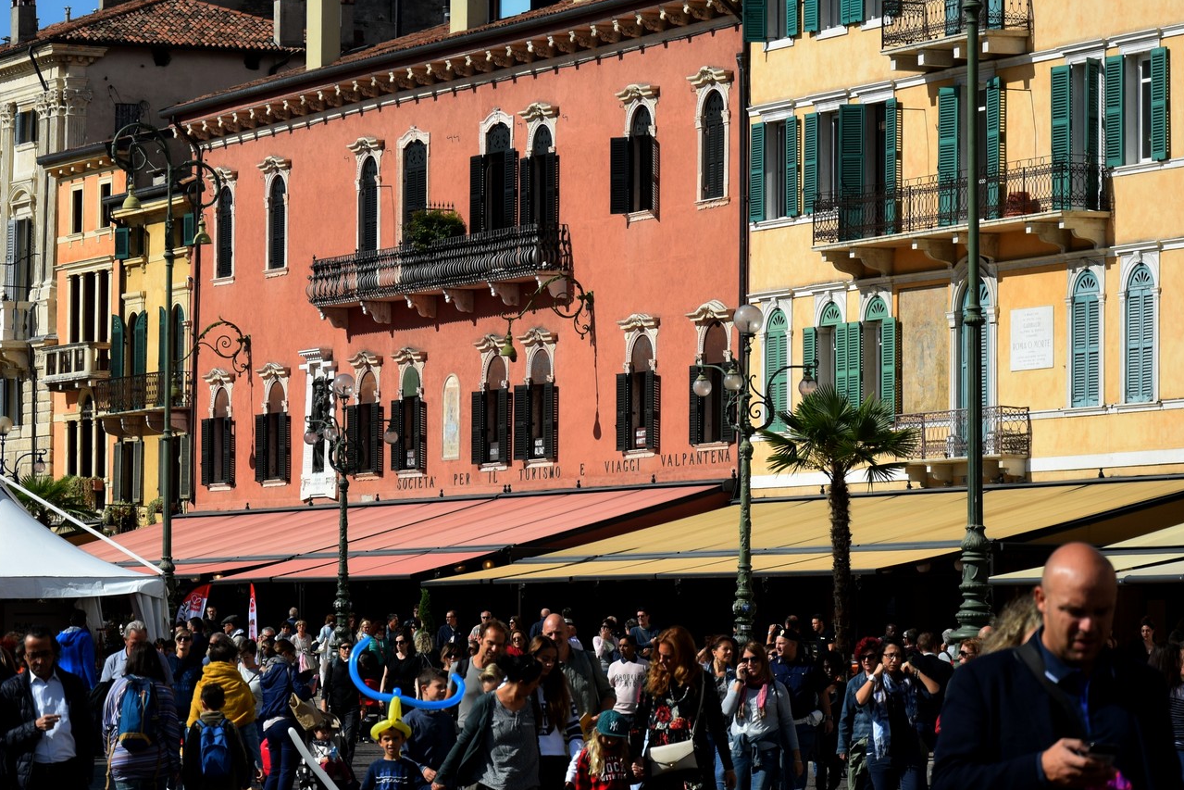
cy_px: 388
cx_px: 500
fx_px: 4999
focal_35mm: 152
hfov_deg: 13.5
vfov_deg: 9.0
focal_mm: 80
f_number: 7.1
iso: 200
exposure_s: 1/800
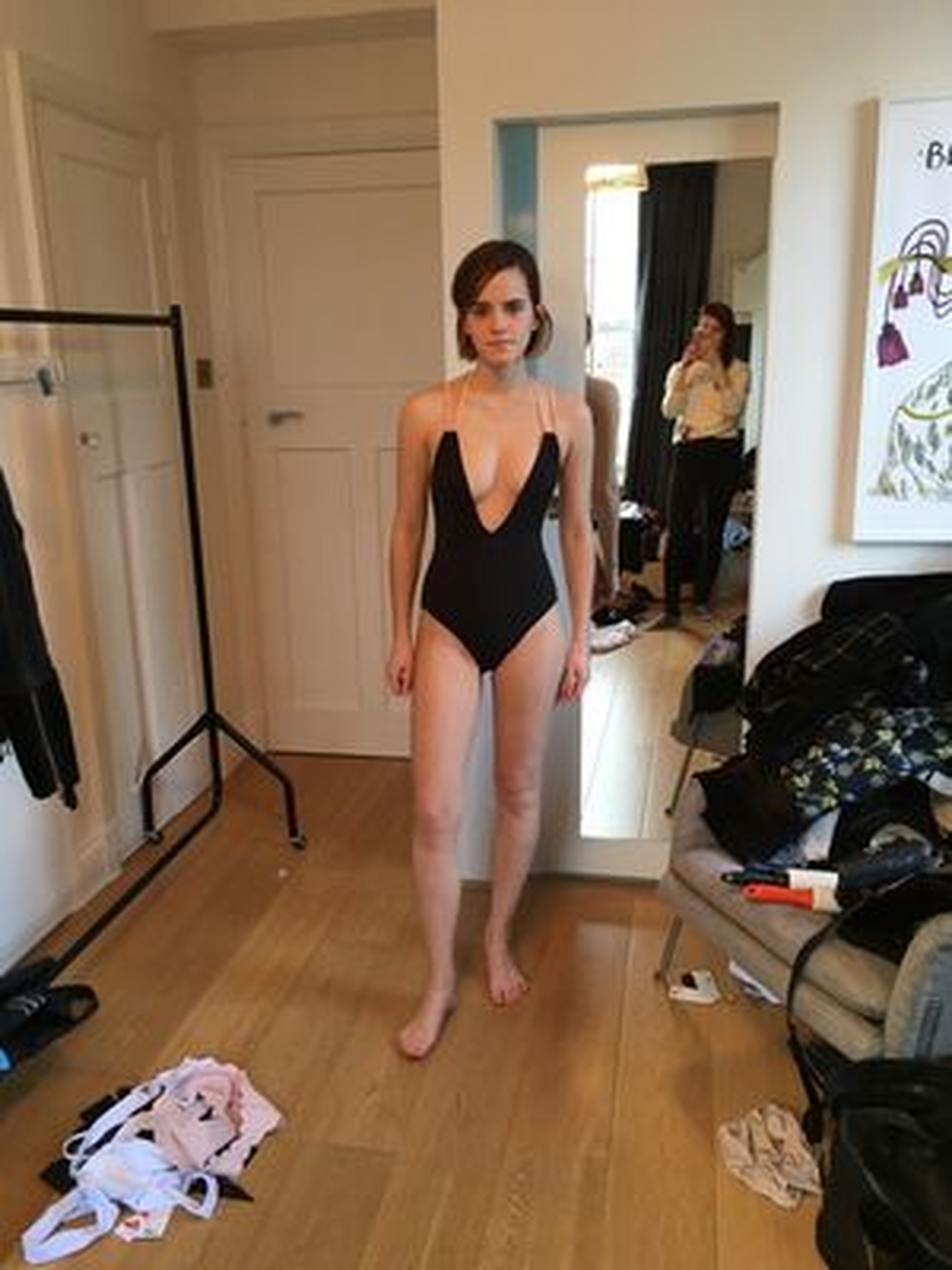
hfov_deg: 48.2
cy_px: 635
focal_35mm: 29
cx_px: 476
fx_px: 1063
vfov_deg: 61.7
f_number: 2.2
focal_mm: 4.15
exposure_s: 1/33
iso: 80
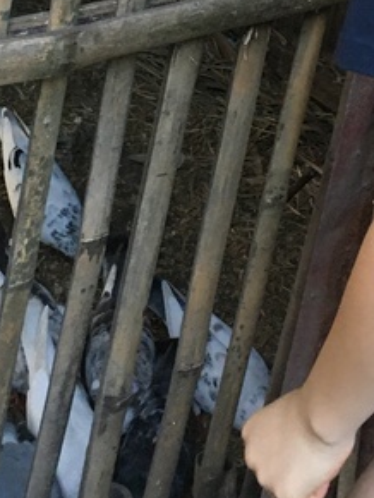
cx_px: 182
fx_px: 1410
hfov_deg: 15.1
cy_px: -104
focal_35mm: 98
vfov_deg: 18.9
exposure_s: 1/30
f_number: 2.2
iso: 160
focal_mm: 4.15
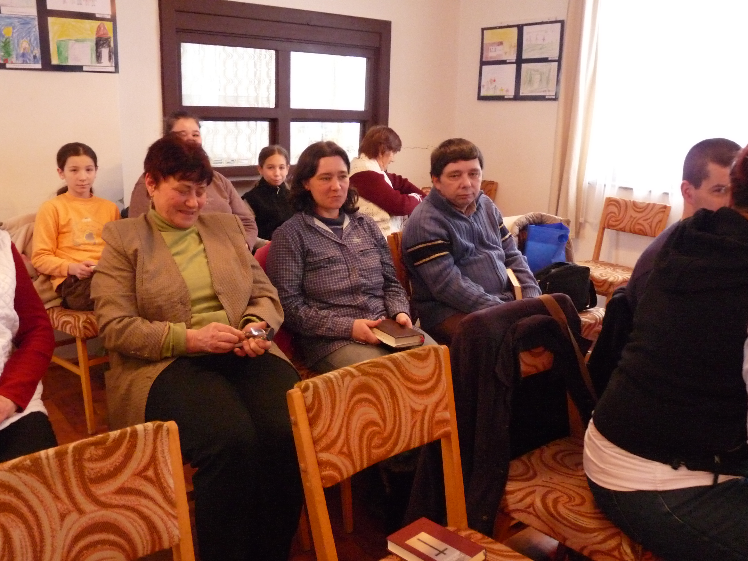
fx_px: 670
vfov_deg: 45.4
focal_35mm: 31
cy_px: 280
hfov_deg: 58.4
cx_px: 374
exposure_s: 1/50
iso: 800
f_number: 3
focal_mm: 5.4
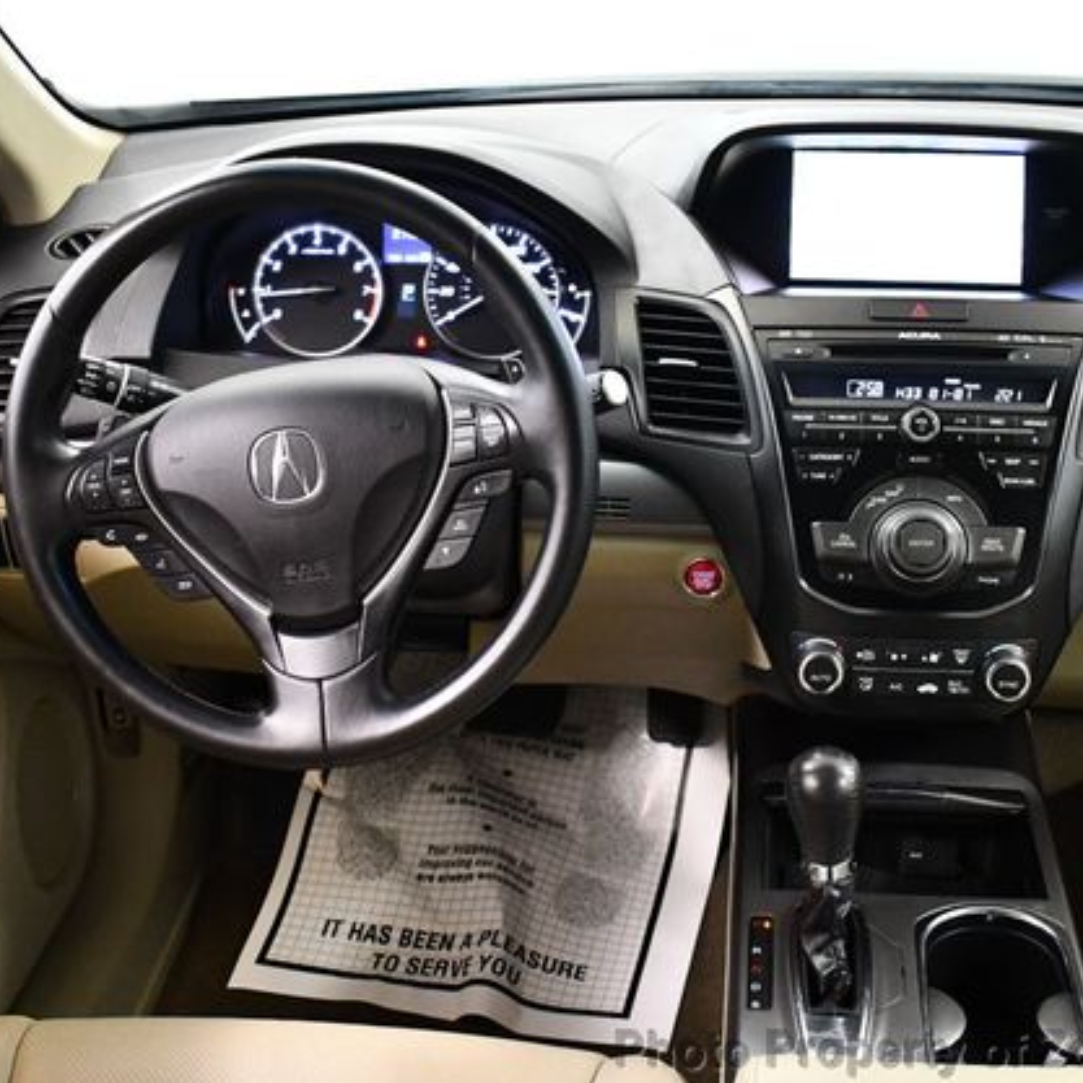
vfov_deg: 36.1
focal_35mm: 47
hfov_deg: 36.0
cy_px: 545
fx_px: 1664
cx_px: 584
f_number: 3.5
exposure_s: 1/80
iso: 3200
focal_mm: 18
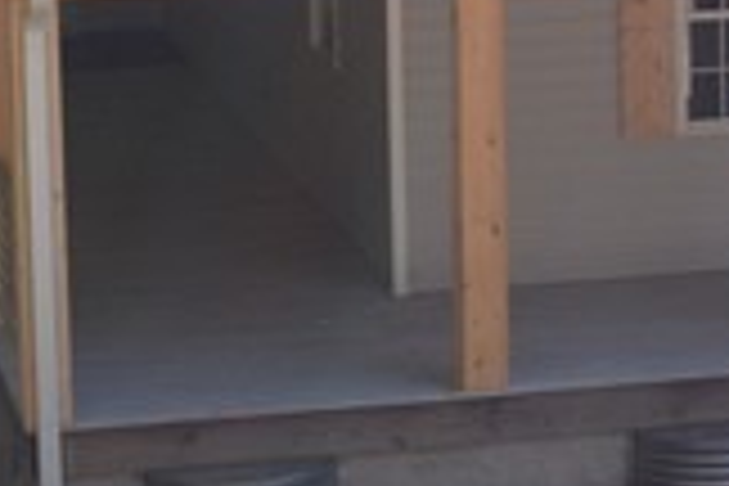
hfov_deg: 9.0
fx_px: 4475
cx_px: 1152
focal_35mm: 221
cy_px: -214
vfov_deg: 6.2
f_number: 8
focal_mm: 22
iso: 360
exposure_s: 1/250
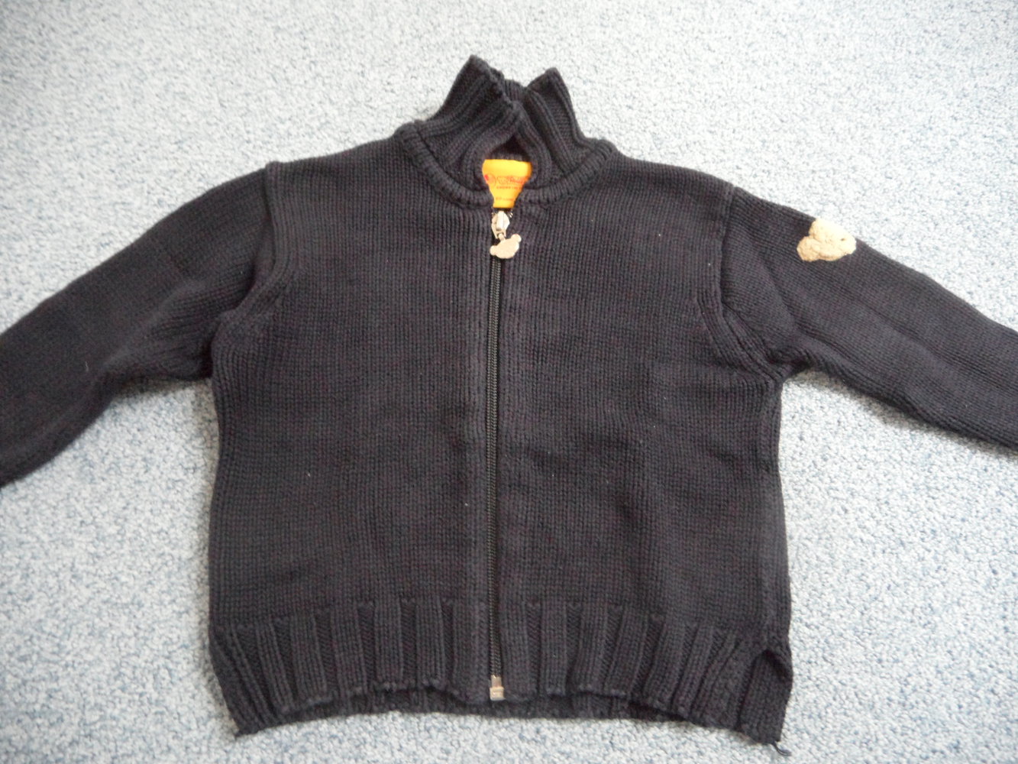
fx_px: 706
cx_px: 509
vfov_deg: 56.8
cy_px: 382
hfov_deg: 71.6
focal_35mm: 24
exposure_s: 1/15
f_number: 2.9
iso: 400
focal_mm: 4.1
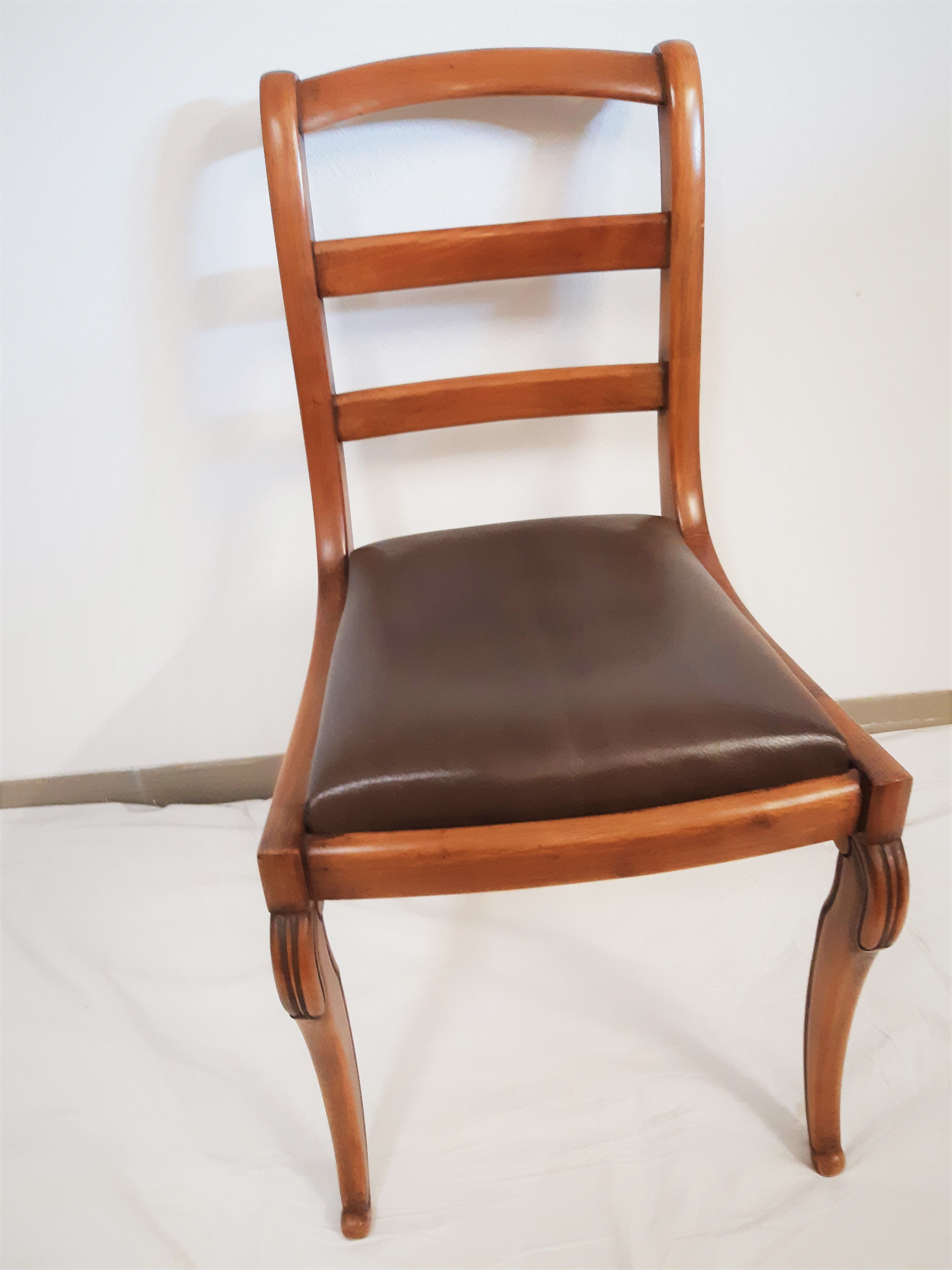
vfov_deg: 67.3
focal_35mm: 26
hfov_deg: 53.1
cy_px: 635
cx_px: 476
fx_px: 953
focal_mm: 3.93
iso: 250
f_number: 1.7
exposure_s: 1/33
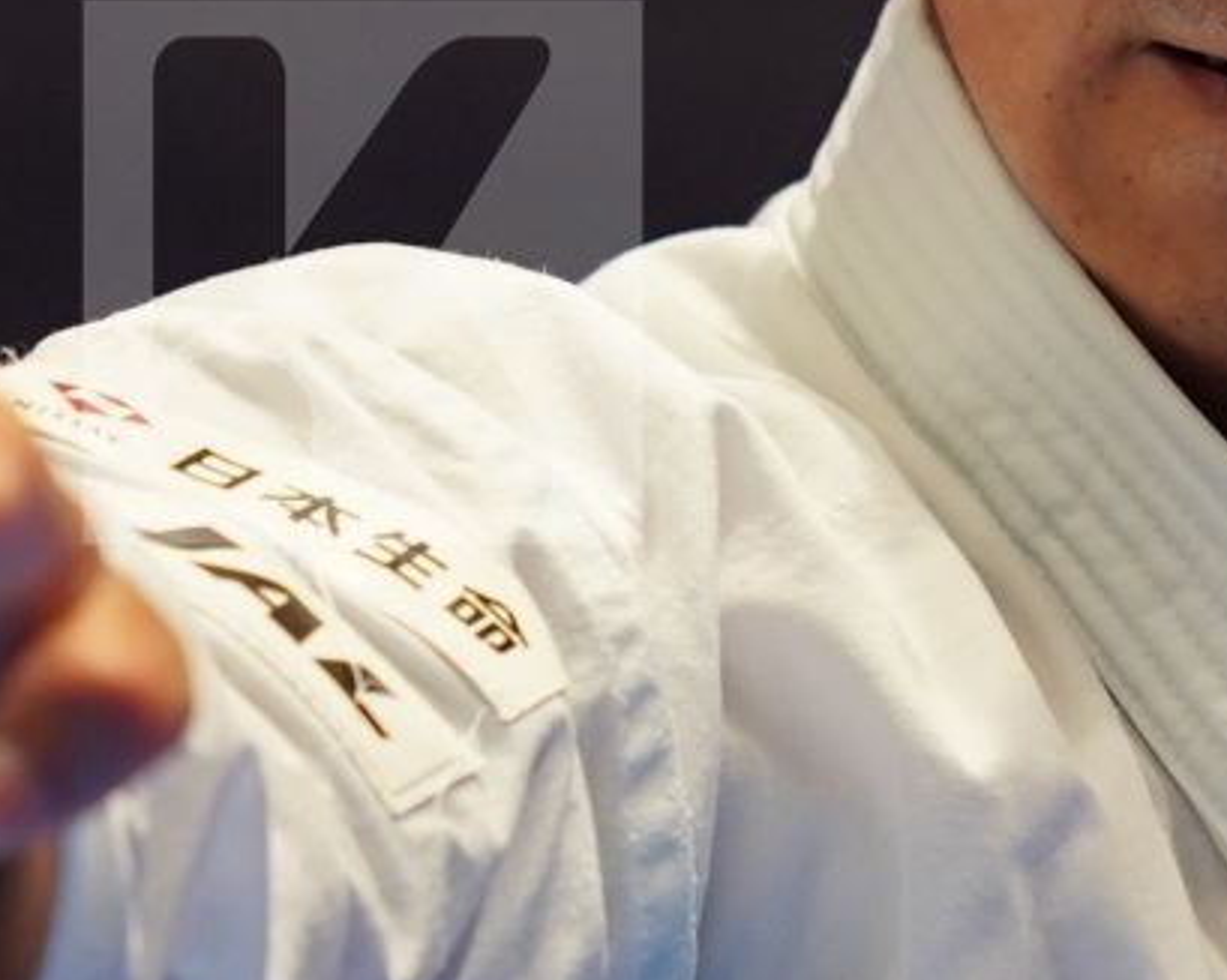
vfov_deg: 0.6
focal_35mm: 2479
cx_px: 1380
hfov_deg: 0.8
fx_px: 90002
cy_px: 273
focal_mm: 400
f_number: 2.8
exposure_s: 1/500
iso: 1000
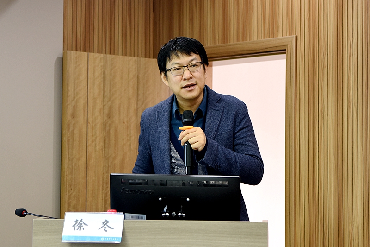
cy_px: 124
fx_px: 514
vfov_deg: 27.0
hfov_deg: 39.6
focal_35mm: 50
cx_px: 185
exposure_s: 1/50
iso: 800
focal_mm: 50
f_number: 3.5
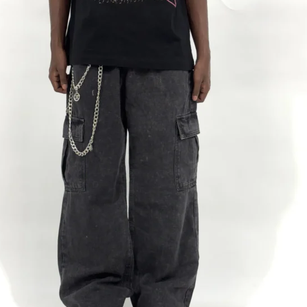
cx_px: 144
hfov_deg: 25.7
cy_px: 160
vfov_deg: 25.7
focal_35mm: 67
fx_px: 672
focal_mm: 5.96
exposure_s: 1/50
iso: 50
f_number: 1.6
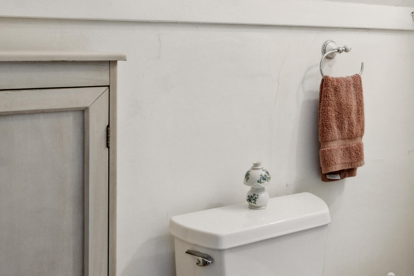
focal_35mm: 38
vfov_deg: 34.7
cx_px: 255
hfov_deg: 50.3
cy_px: 88
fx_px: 437
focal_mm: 16
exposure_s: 1/40
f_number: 8
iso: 800
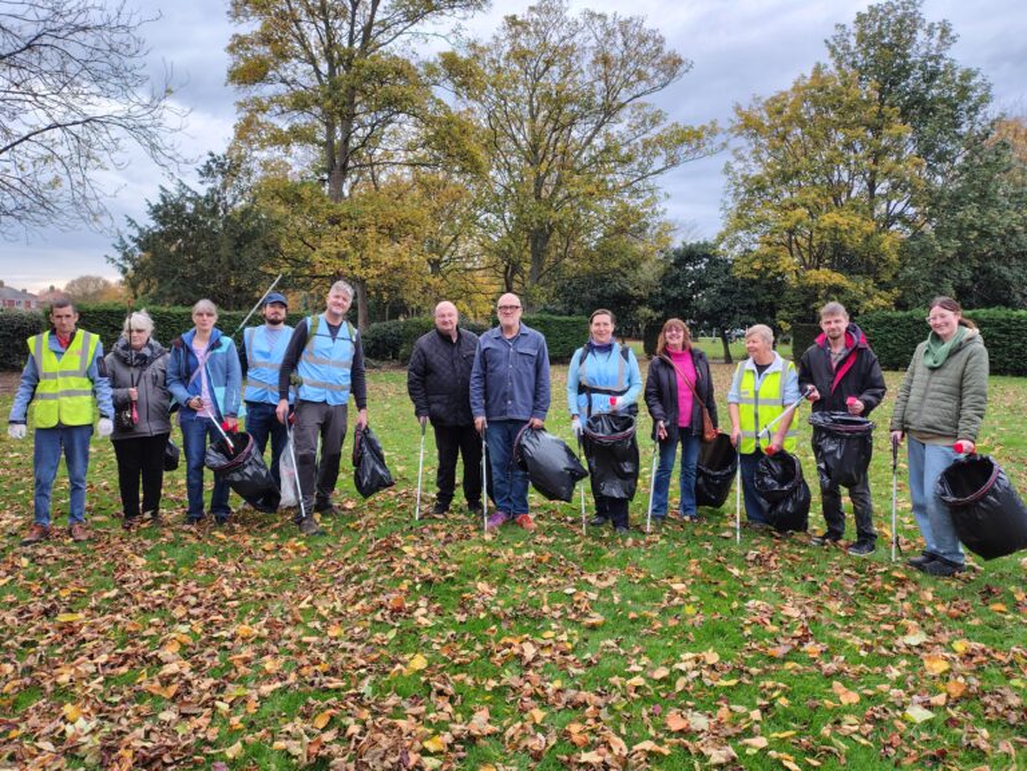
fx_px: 742
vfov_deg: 54.9
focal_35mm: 25
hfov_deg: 69.4
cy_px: 386
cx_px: 514
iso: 143
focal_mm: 4.71
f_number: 1.7
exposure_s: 1/213
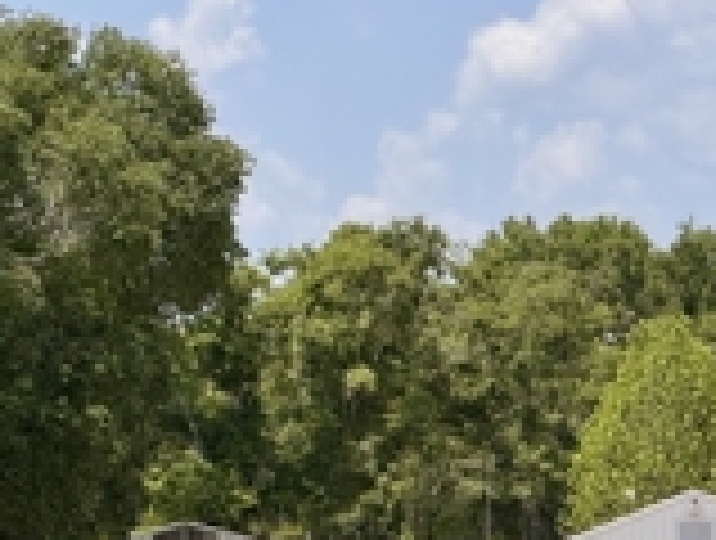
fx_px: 6240
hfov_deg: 6.6
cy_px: 536
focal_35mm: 301
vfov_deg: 4.9
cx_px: 540
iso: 50
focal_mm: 15.66
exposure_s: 1/1318
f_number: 2.8
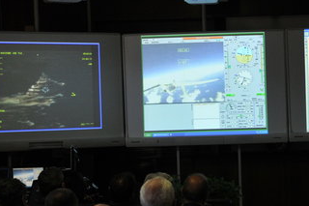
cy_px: 139
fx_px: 1150
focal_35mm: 134
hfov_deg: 15.1
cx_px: 292
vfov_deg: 10.2
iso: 500
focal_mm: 38
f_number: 5.6
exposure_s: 1/30
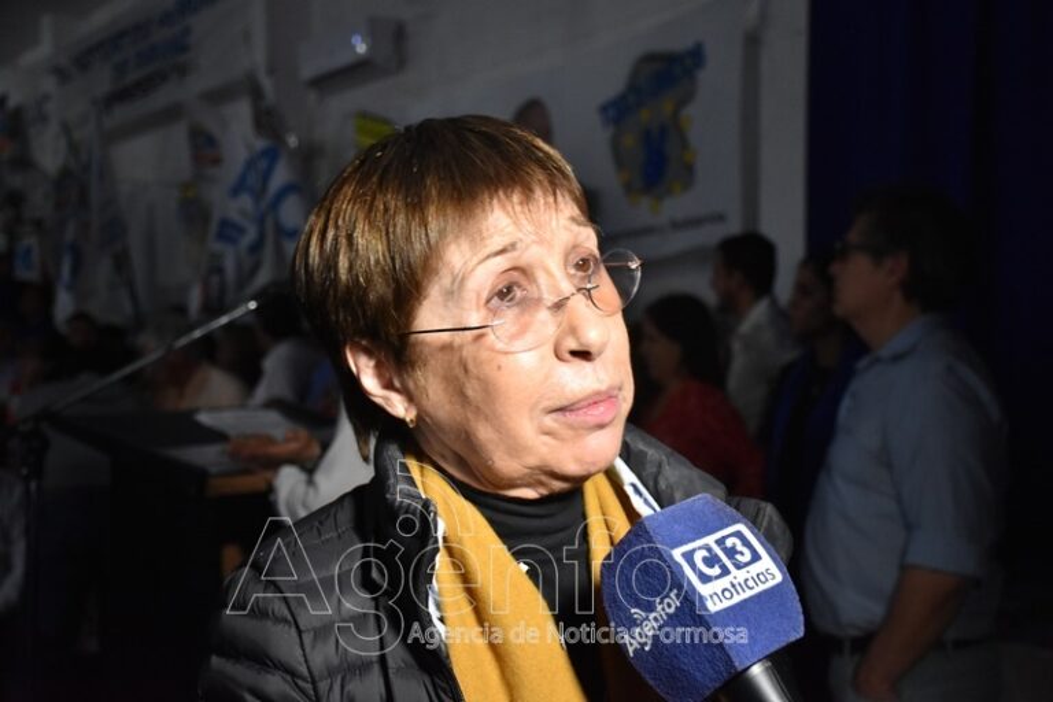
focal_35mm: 45
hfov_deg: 43.6
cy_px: 351
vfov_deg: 29.9
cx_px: 526
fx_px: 1316
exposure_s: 1/80
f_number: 4.5
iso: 1600
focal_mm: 30
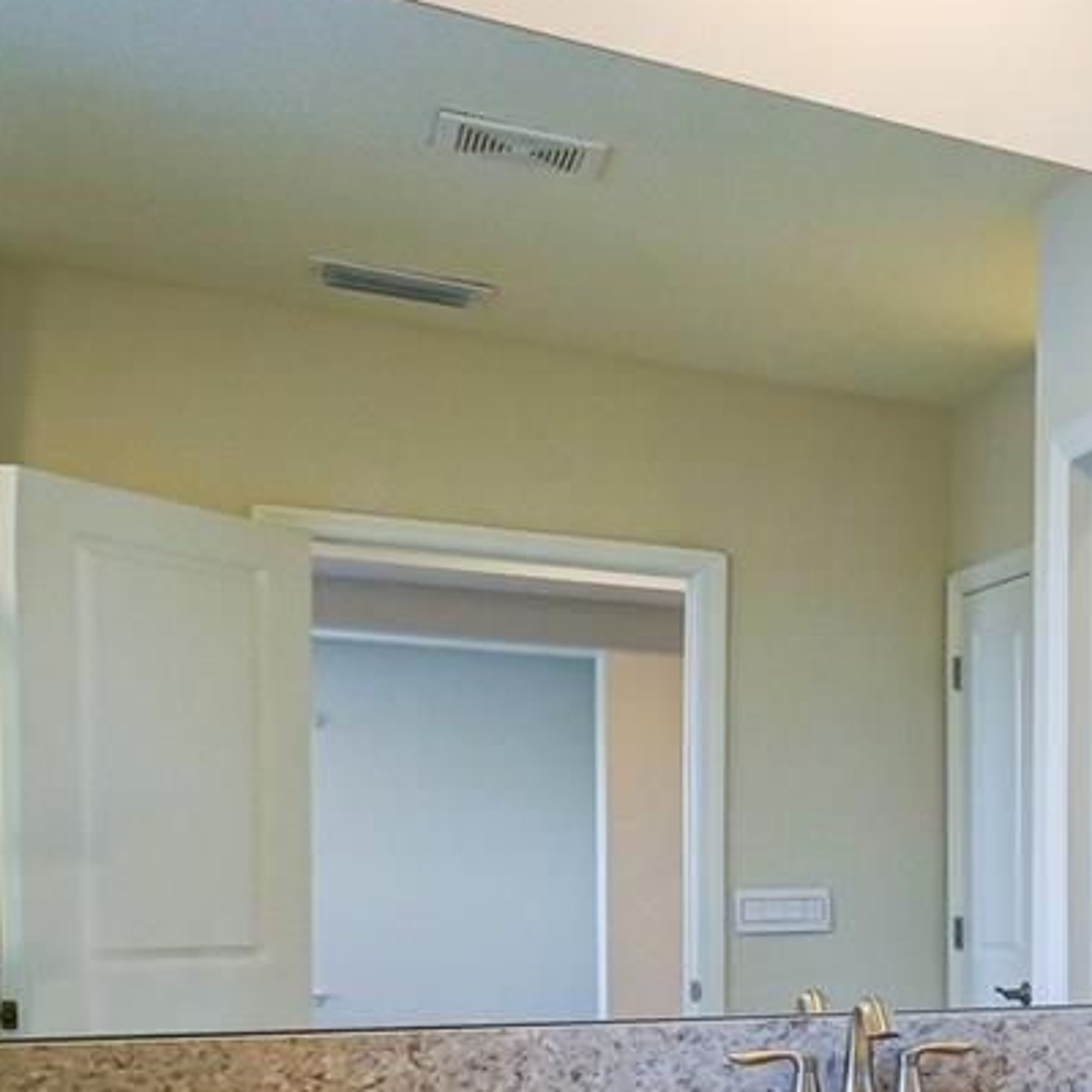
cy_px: 868
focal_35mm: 51
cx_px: 2121
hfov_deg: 19.9
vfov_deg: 32.5
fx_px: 1820
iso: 400
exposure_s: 1/10
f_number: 11
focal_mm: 10
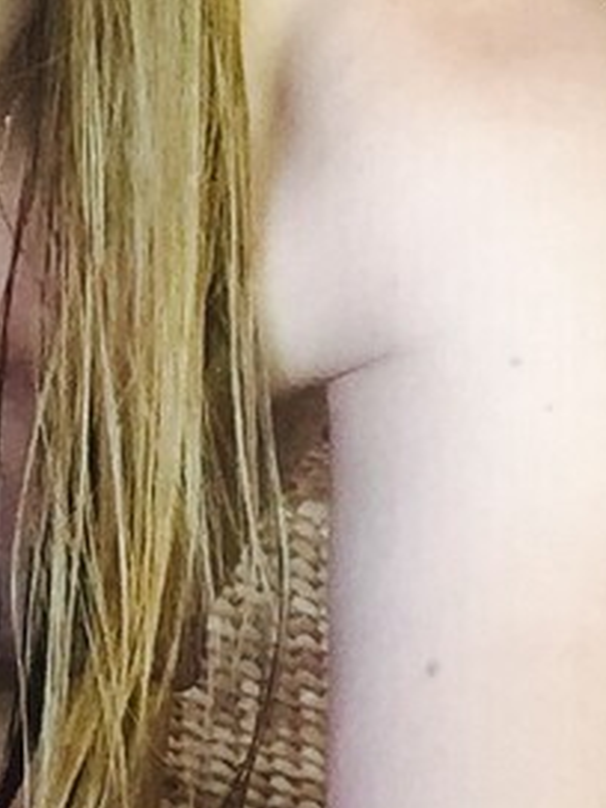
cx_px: -40
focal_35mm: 95
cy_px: -153
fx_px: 2217
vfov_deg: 19.5
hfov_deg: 15.2
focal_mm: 2.65
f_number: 2.2
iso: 200
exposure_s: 1/30
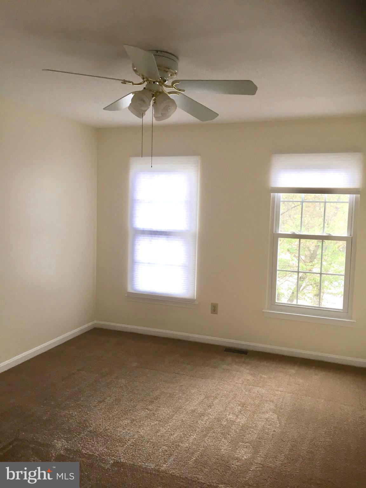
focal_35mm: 29
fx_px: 409
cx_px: 183
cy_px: 244
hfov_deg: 48.2
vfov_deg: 61.7
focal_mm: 4.15
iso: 40
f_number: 2.2
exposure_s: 1/30
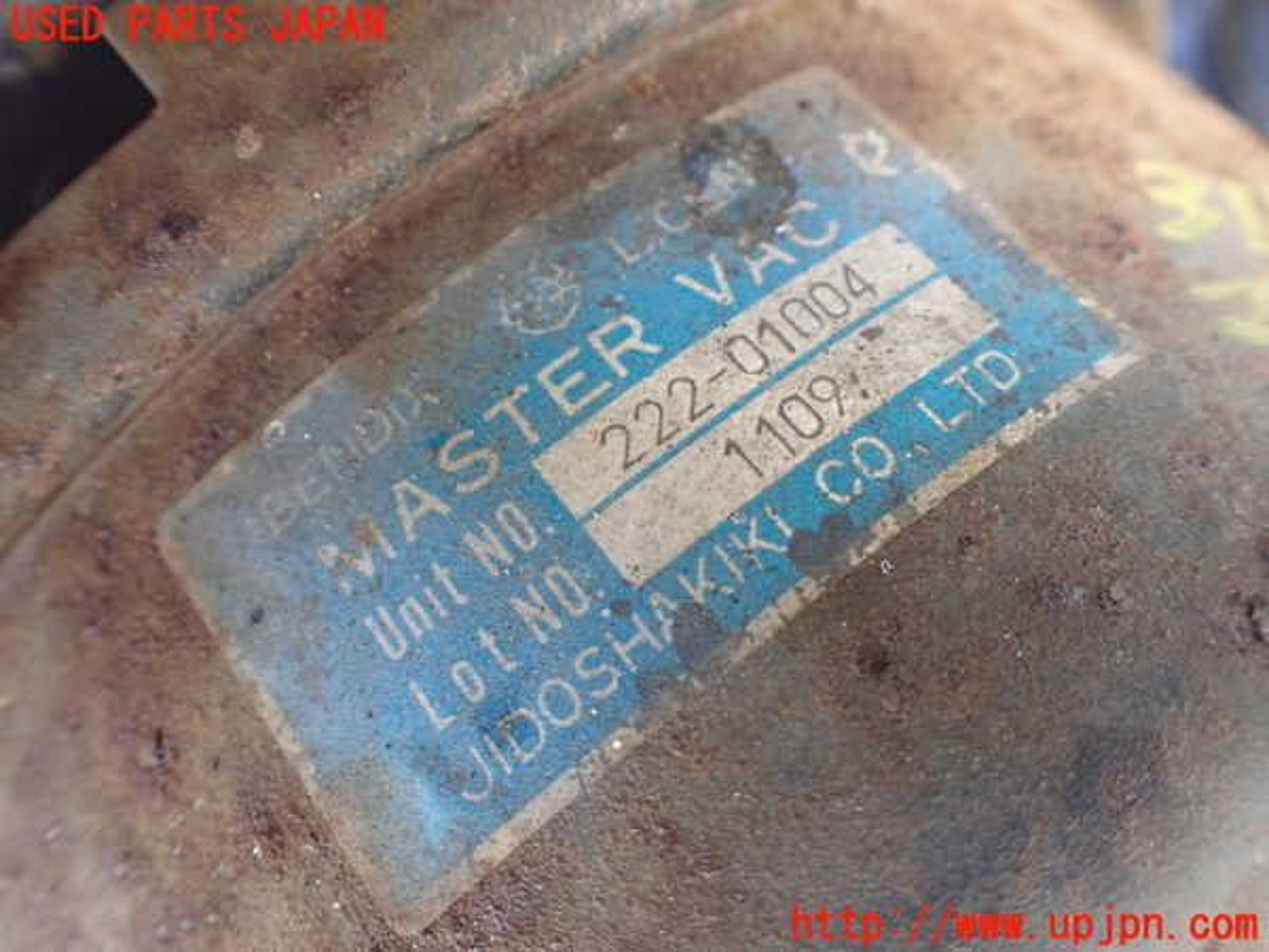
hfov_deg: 60.0
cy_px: 476
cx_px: 634
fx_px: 1100
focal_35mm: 30
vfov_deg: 46.8
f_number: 2.3
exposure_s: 1/100
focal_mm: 5.4
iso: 800
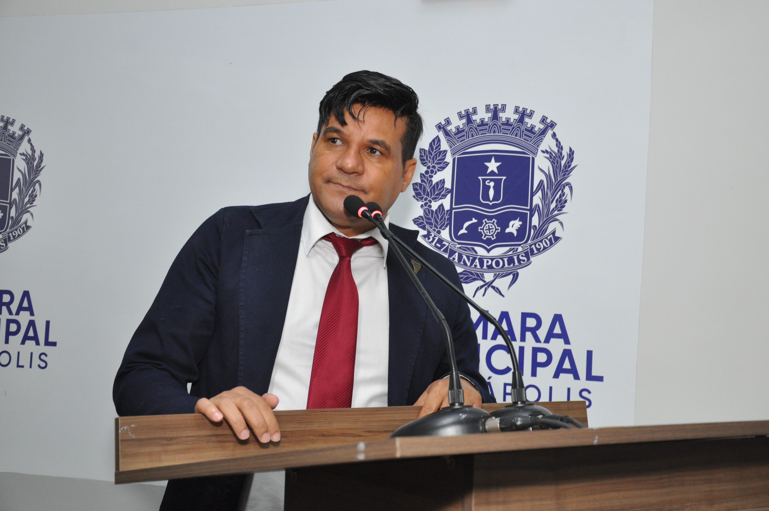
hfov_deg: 31.4
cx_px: 409
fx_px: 1365
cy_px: 242
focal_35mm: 64
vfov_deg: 21.2
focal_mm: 40
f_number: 5.6
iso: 800
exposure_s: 1/60
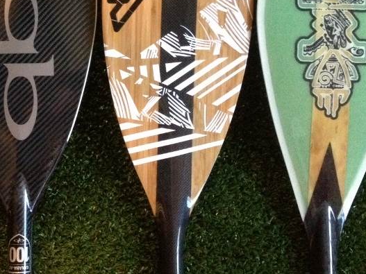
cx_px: 78
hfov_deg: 28.0
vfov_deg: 21.4
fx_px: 719
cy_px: 58
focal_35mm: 68
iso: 800
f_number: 2.4
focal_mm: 4.28
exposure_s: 1/15
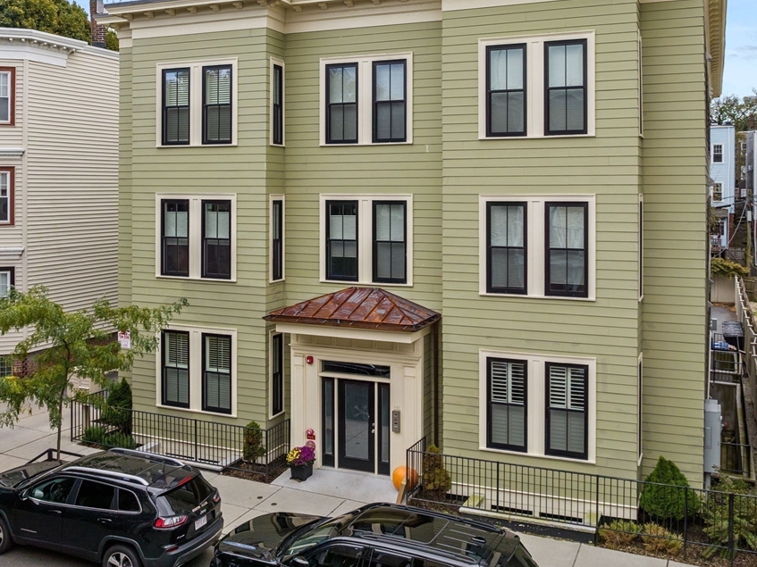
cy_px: 230
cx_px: 401
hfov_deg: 61.6
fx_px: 634
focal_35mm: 29
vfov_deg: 48.0
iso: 300
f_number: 2.8
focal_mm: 12.29
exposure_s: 1/160
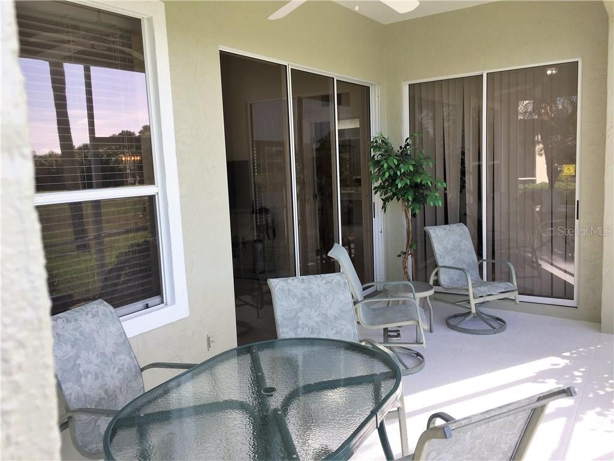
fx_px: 514
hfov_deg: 61.7
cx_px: 307
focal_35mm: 29
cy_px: 230
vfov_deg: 48.2
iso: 32
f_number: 2.2
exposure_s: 1/190
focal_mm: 4.15
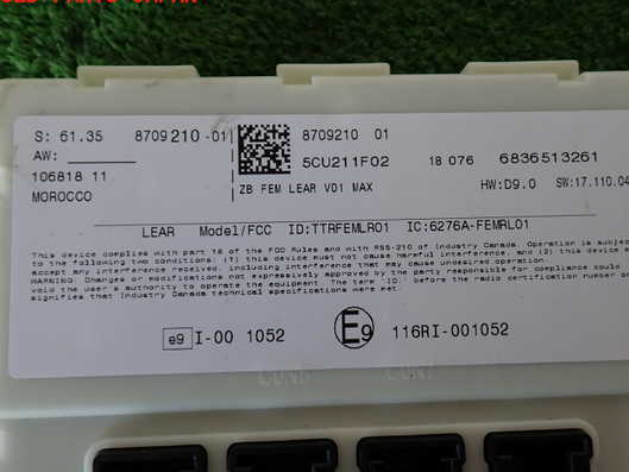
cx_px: 338
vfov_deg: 41.8
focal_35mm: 34
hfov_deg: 53.9
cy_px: 247
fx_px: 618
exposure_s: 1/60
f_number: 2.3
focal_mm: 5.4
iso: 125
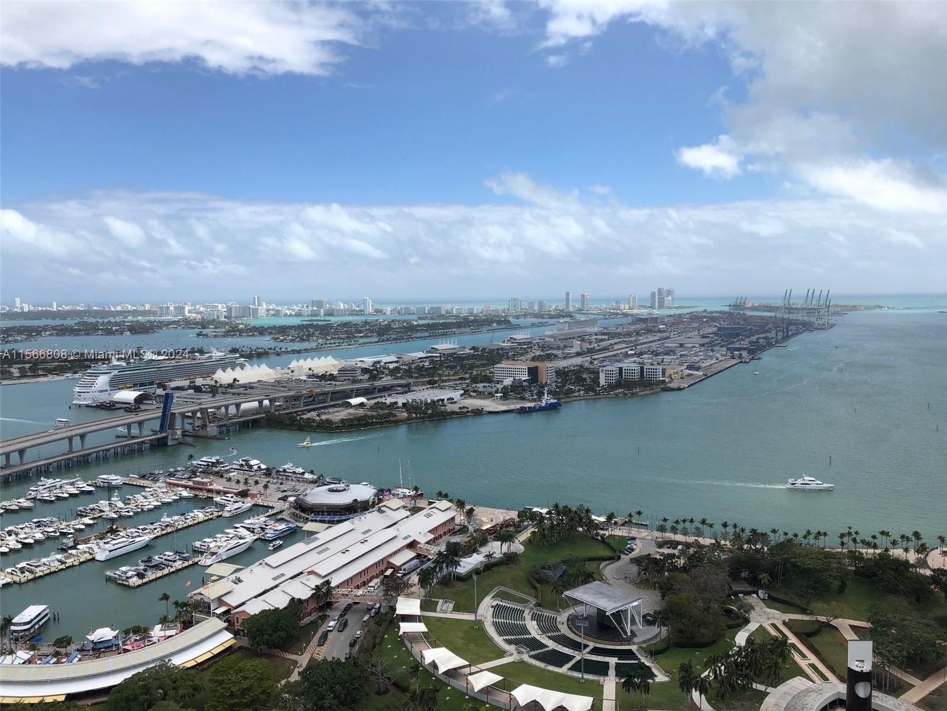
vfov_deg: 49.7
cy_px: 356
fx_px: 766
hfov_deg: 63.4
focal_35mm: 28
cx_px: 474
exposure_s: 1/2433
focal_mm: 4
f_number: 1.8
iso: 20
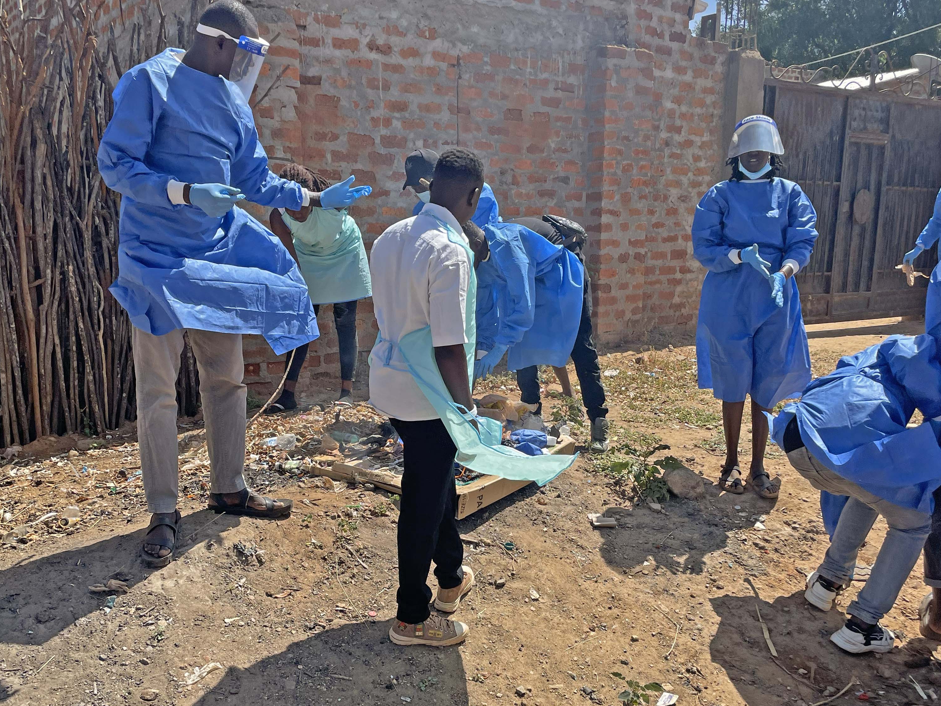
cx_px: 474
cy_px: 393
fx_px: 951
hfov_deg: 52.6
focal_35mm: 35
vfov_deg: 40.6
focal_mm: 4.2
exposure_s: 1/3300
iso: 50
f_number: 1.6
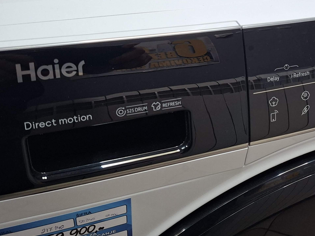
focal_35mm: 48
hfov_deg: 38.4
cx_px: 245
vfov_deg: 29.9
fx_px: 437
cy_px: 68
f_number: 1.8
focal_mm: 5.54
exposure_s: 1/50
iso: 200
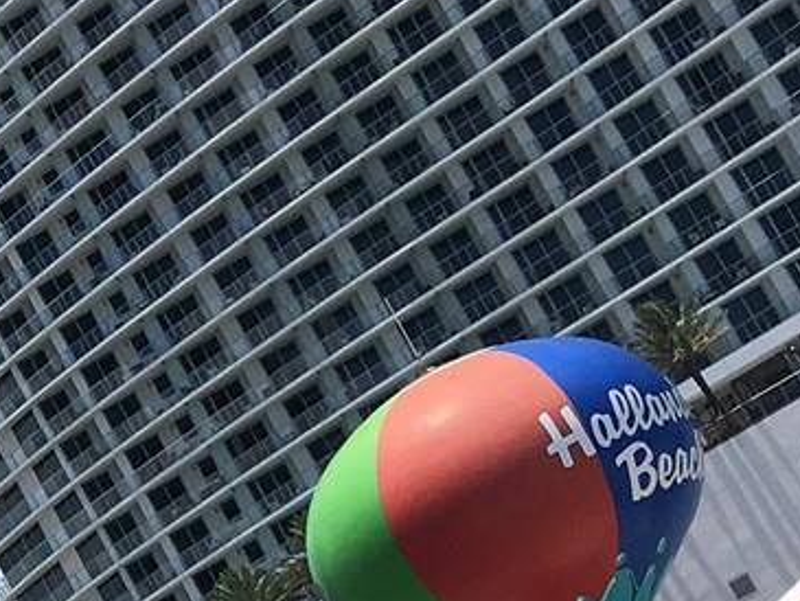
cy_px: 836
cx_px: -169
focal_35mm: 127
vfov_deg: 11.3
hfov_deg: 15.0
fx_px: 2936
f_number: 2.2
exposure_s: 1/2404
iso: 25
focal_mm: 4.15
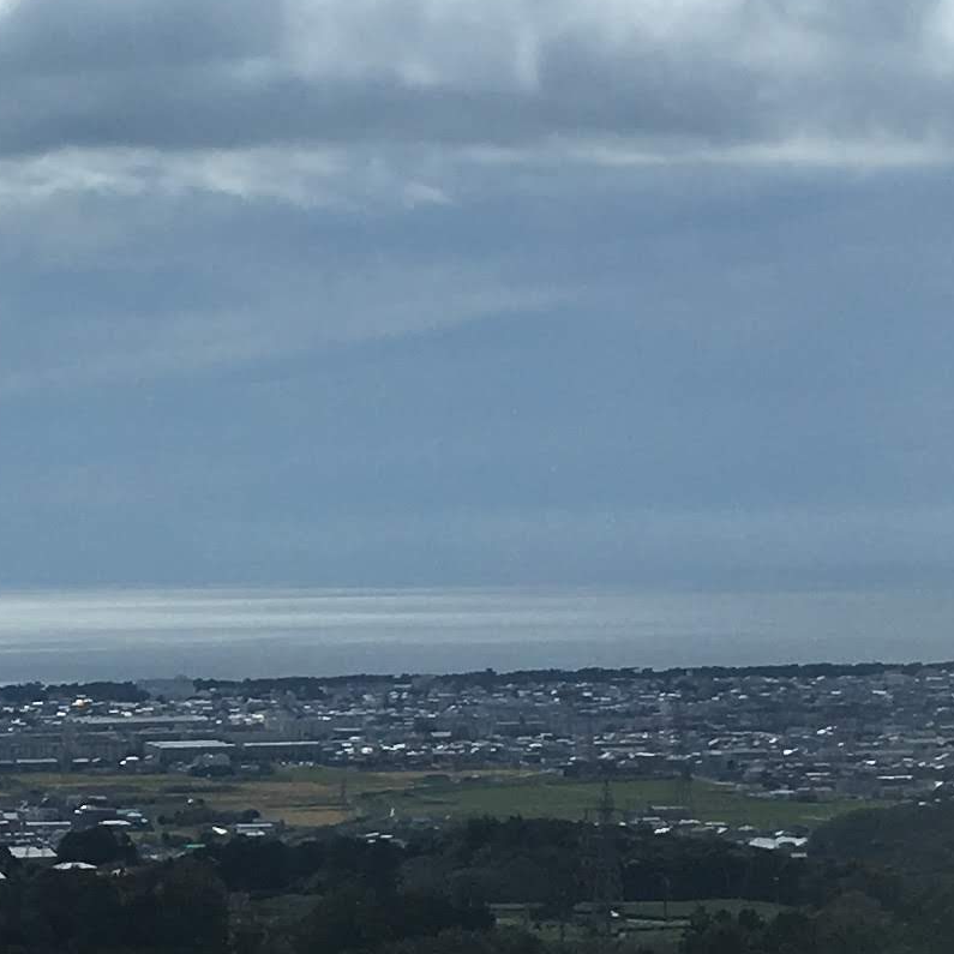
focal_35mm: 130
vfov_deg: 13.4
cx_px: -460
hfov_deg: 12.8
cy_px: 532
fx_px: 4053
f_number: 2.2
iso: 25
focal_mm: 4.15
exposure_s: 1/3077
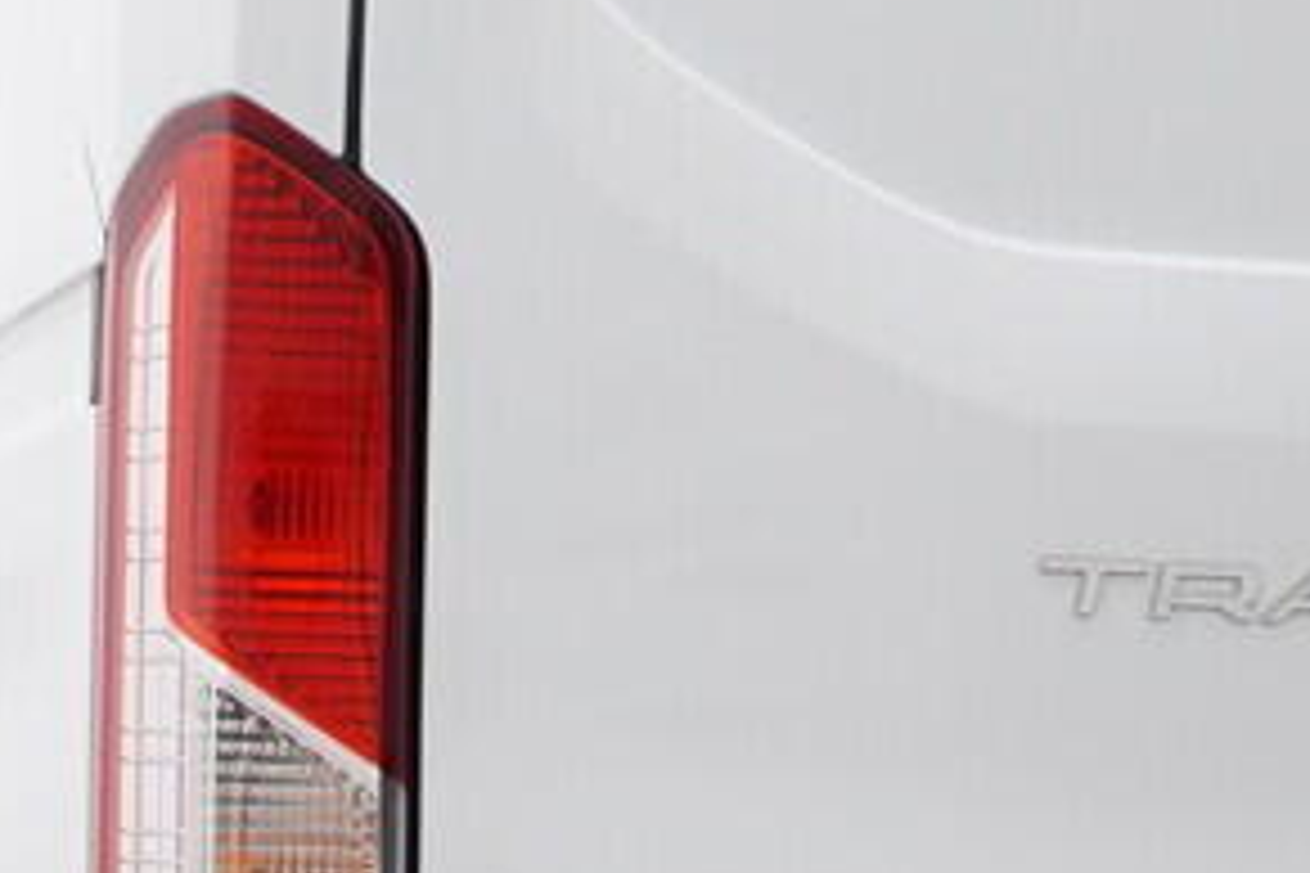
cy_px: 1048
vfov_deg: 12.0
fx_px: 4056
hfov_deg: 18.3
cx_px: 414
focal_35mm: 111
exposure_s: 1/80
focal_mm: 15
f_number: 5.6
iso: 200
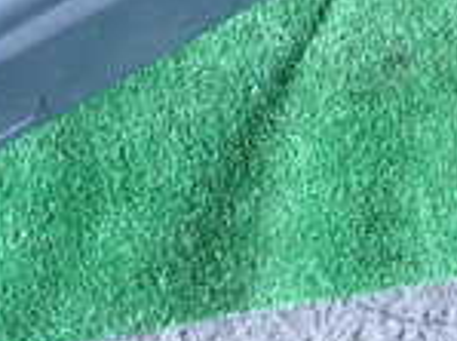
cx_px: 386
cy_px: -129
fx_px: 1330
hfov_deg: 19.2
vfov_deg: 13.9
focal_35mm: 101
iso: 800
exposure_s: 1/15
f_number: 8
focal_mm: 4.5
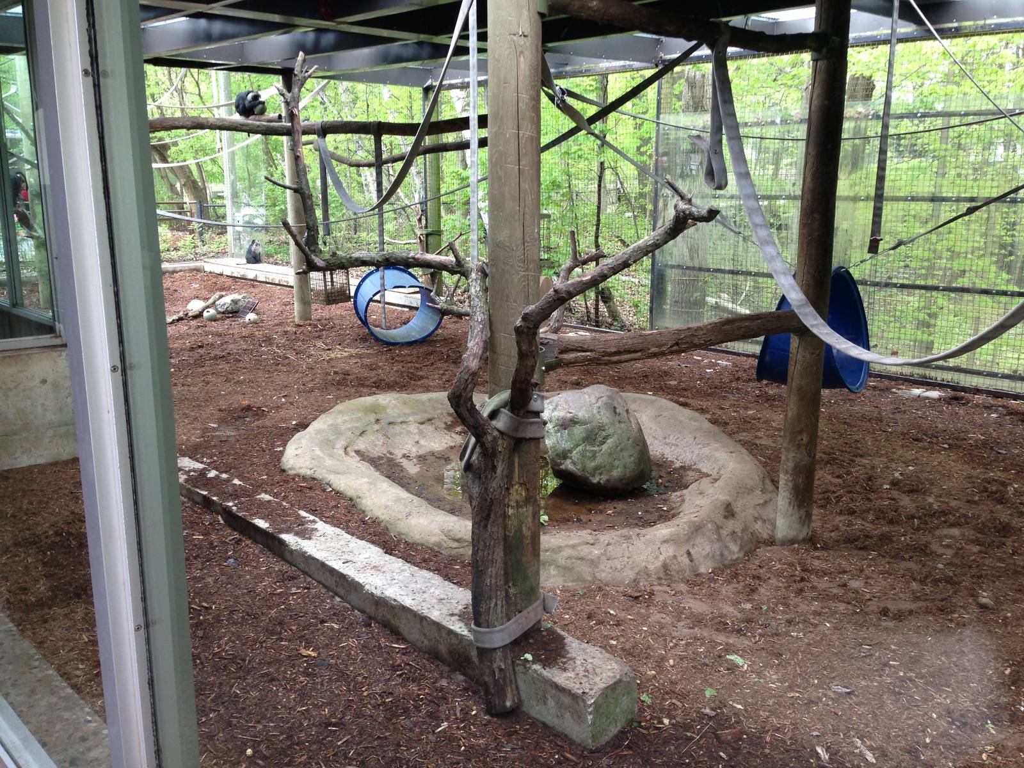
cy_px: 384
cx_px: 512
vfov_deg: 42.9
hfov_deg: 55.4
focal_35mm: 33
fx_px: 976
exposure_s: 1/30
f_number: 2.4
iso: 64
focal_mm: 4.13
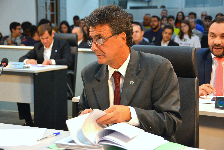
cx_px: 112
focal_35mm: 75
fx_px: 467
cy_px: 75
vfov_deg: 18.2
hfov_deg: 27.0
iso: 560
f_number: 4.8
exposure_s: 1/60
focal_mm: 50
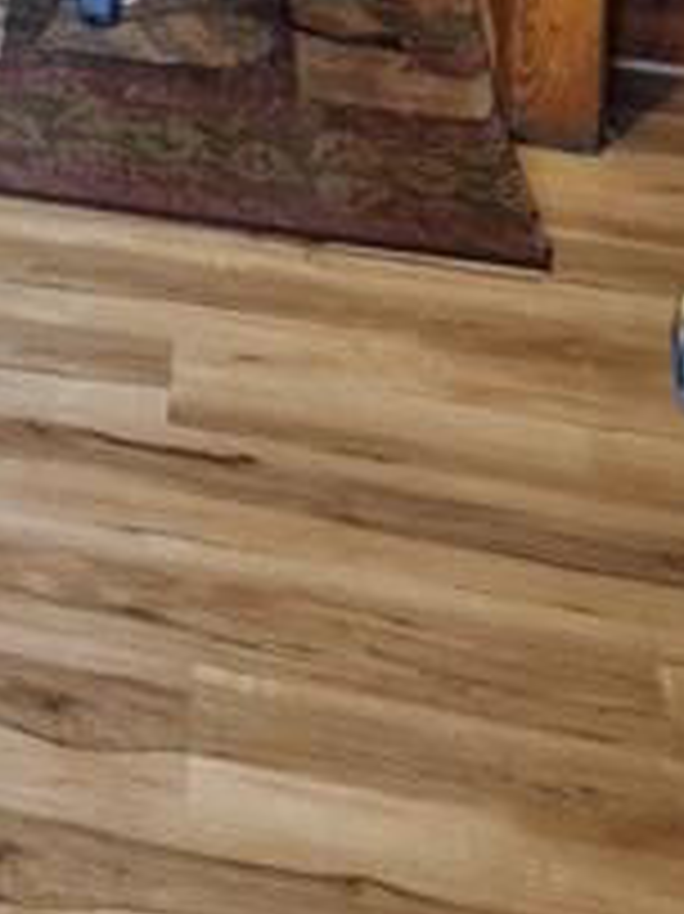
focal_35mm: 87
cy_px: -653
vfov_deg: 18.4
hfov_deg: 15.6
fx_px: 2295
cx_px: -338
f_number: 1.8
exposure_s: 1/60
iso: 320
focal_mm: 5.4
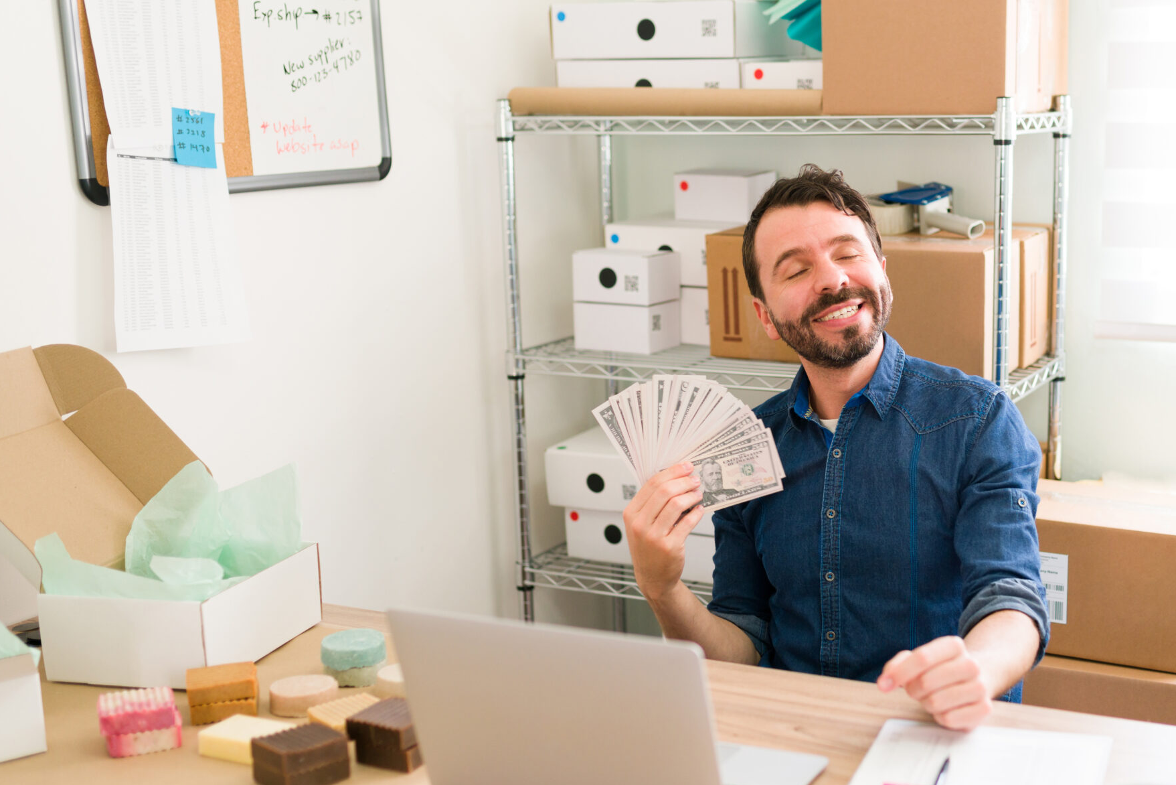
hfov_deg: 38.3
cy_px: 422
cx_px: 807
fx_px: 1666
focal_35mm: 51
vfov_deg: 26.5
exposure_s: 1/160
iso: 400
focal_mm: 35
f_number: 1.8
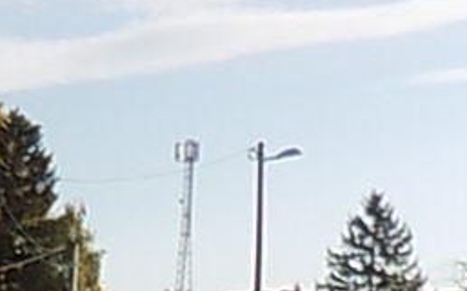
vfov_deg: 8.4
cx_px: -830
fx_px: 1932
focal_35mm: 152
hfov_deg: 10.6
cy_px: 482
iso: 80
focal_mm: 4
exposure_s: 1/800
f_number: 3.1
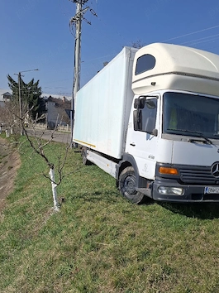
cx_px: 122
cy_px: 136
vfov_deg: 67.3
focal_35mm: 26
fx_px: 220
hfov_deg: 52.9
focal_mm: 5.54
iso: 50
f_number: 1.8
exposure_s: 1/3333
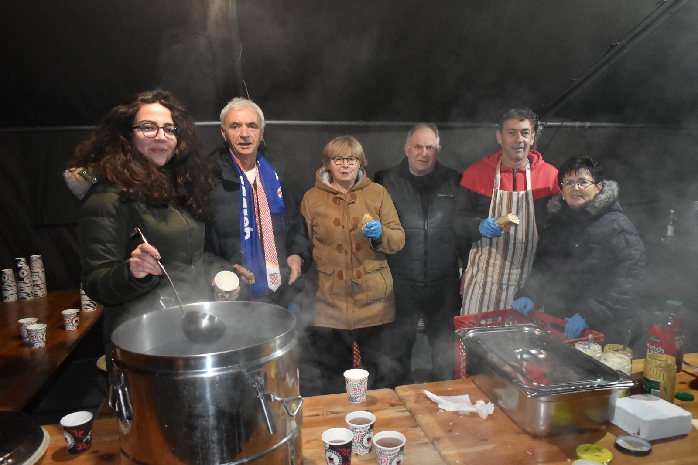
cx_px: 349
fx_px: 524
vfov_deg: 47.9
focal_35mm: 27
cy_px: 232
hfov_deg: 67.4
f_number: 4
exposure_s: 1/160
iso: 4000
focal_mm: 18
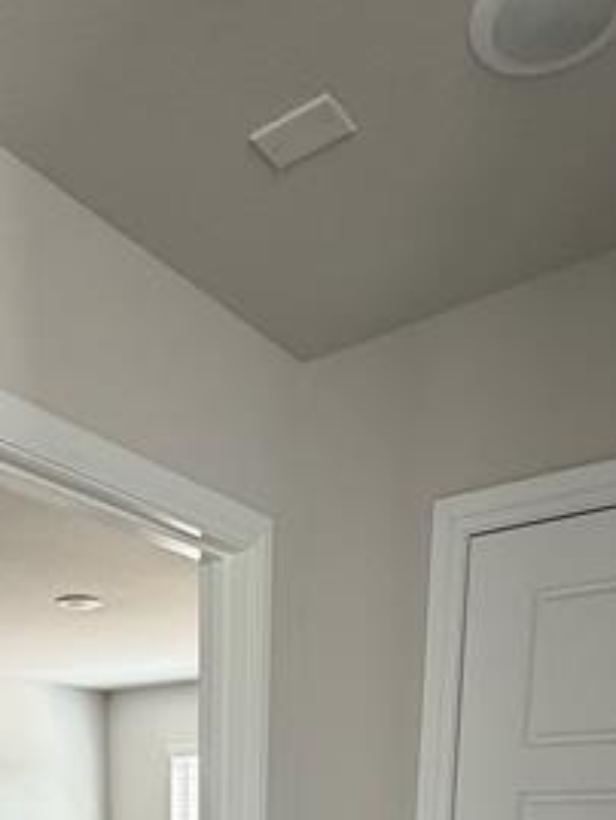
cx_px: 171
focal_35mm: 40
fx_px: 948
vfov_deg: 35.1
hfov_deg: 35.4
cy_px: 1021
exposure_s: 1/121
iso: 320
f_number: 2.2
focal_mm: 2.22
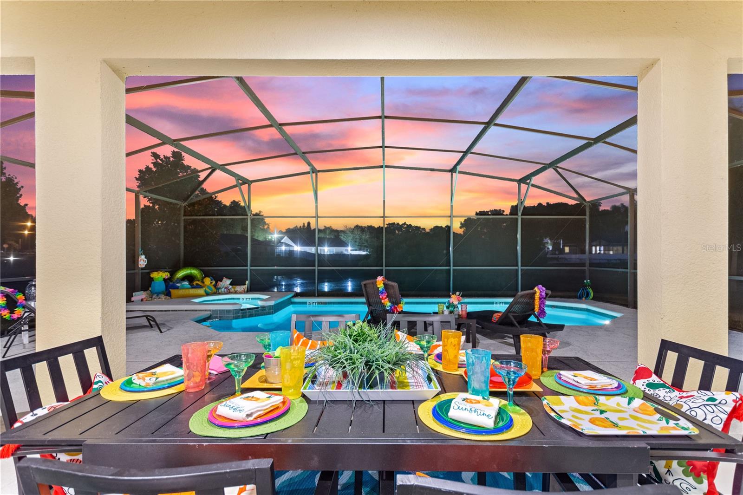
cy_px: 248
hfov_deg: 100.4
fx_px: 309
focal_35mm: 15
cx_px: 372
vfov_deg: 77.3
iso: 800
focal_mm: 10
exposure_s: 1.3
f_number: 4.5
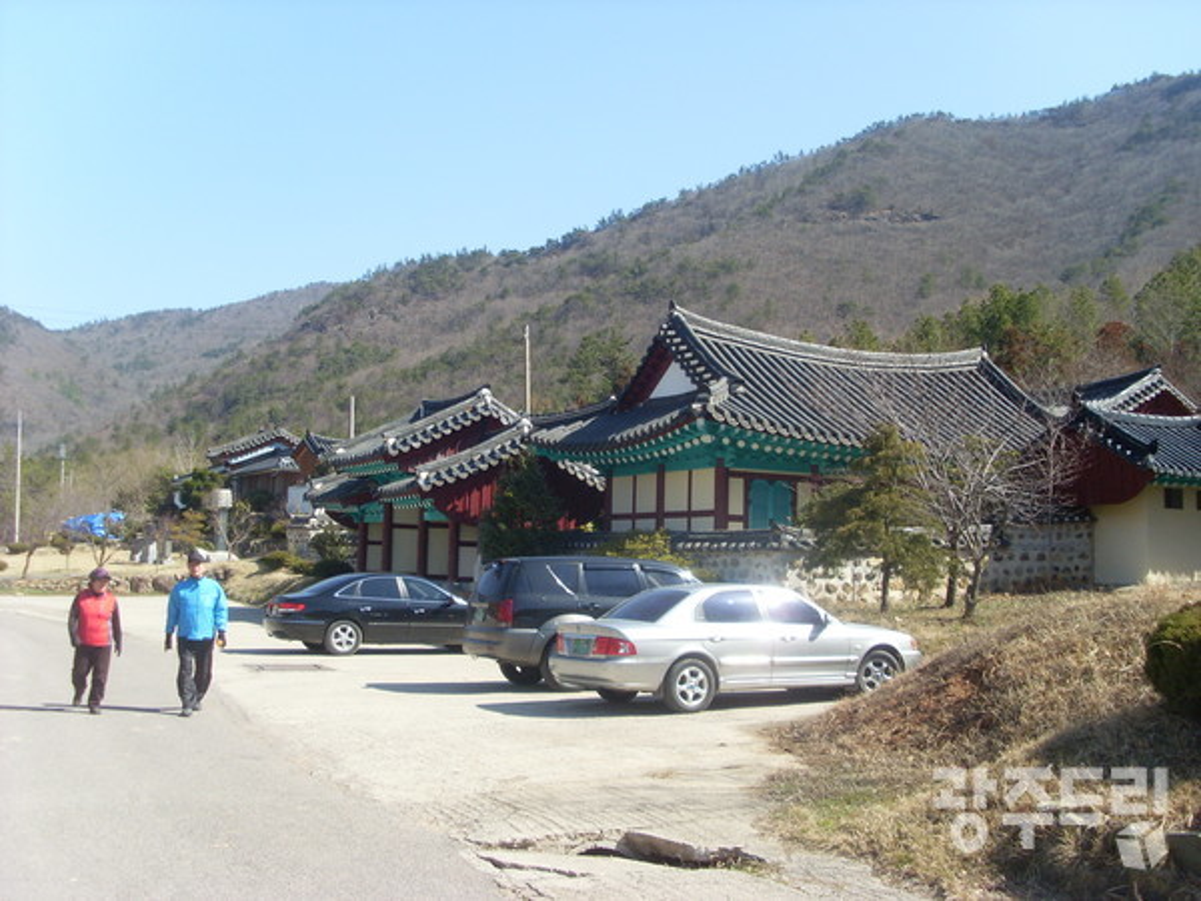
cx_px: 600
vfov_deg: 37.7
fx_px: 1318
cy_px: 450
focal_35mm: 38
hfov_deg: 49.0
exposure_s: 1/125
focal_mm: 6.3
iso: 80
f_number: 7.7
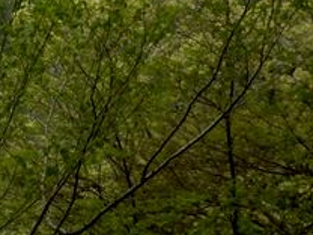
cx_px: -102
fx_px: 1528
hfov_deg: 11.4
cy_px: -24
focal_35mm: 169
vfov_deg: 8.7
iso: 80
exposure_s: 1/400
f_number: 4.2
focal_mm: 7.9
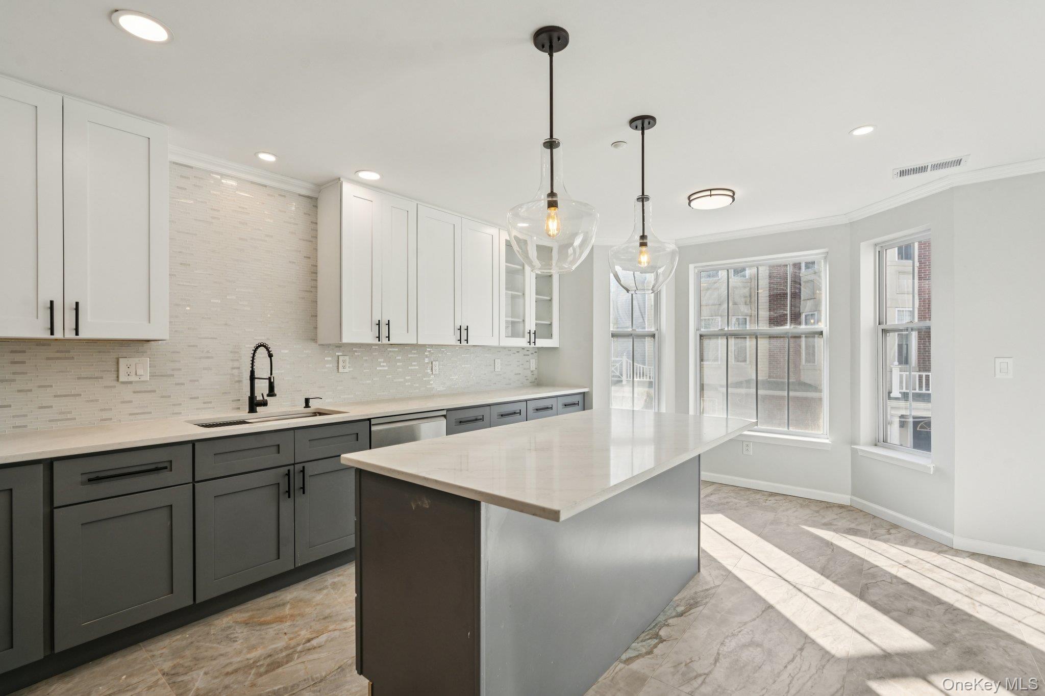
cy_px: 348
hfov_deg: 96.7
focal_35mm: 16
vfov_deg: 73.7
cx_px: 522
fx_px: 464
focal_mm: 16
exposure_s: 1/50
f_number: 8
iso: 100
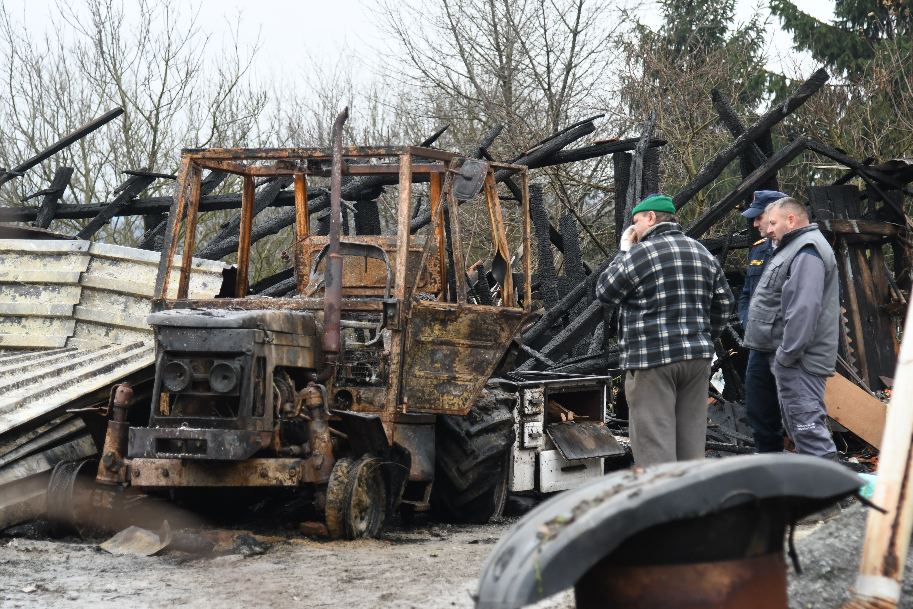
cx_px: 456
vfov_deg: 9.9
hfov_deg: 14.9
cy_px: 304
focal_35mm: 138
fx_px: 3500
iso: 500
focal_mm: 92
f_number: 4
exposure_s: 1/250
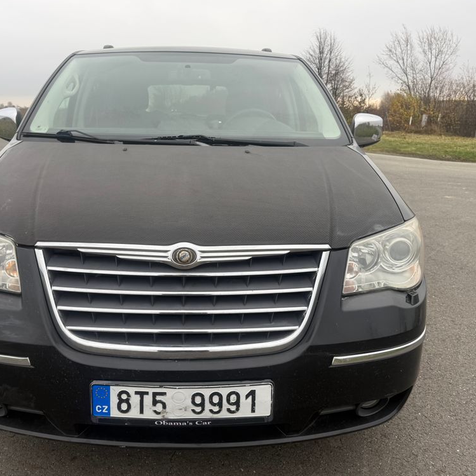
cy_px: 236
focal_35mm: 29
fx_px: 451
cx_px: 201
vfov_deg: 55.6
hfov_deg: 55.4
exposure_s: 1/617
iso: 80
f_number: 1.78
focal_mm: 6.76
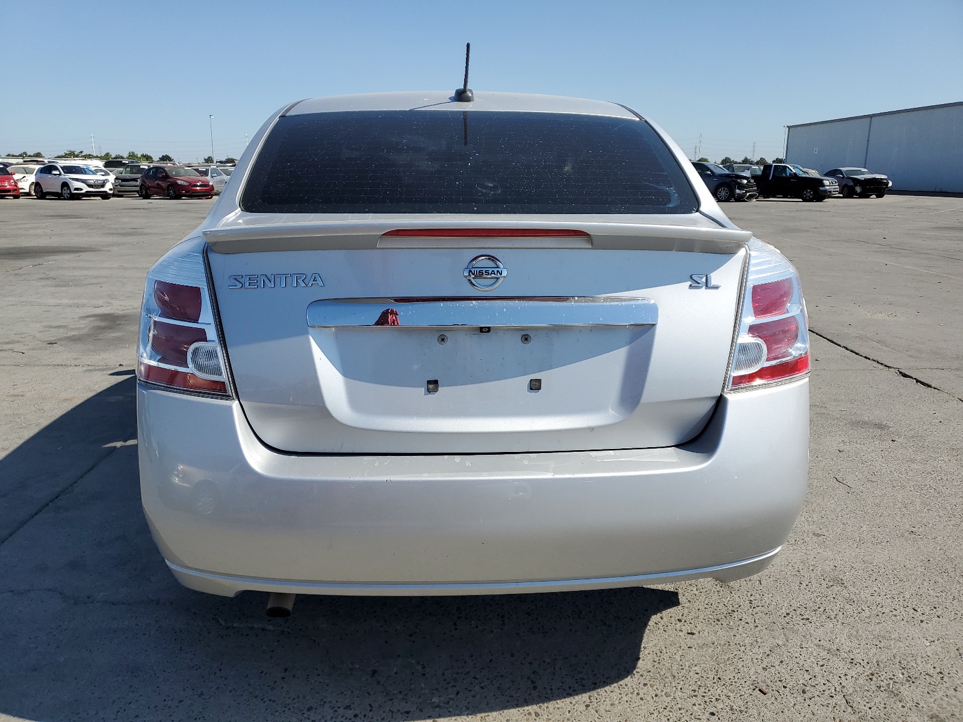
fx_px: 723
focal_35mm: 26
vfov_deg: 53.1
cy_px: 361
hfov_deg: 67.3
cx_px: 482
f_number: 1.5
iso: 50
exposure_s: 1/5000
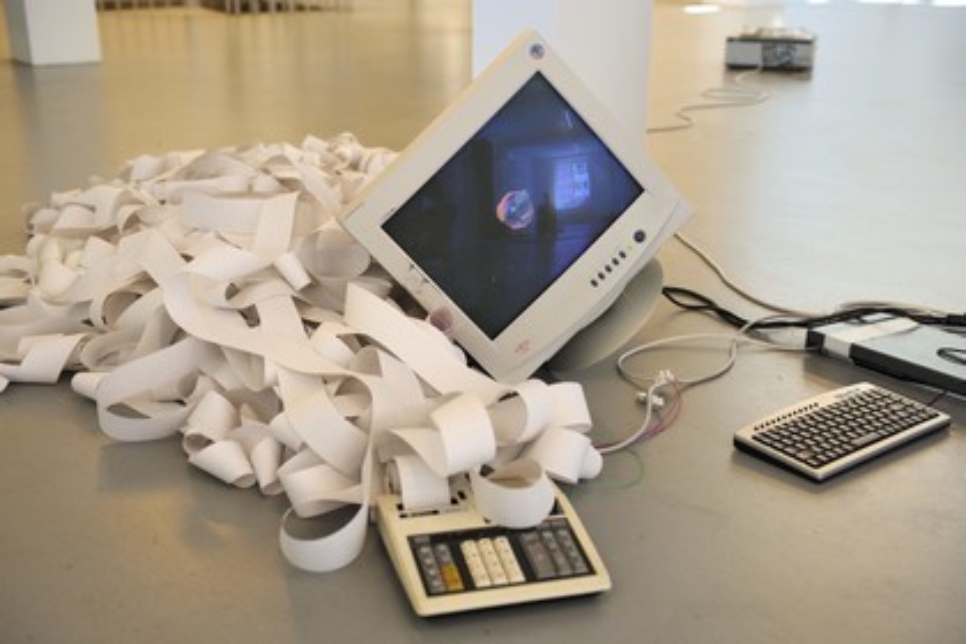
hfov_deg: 43.6
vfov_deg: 29.9
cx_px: 483
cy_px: 322
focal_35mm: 45
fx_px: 1207
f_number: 3.5
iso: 400
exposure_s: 1/60
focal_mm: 45
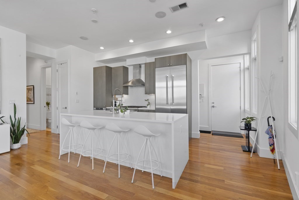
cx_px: 150
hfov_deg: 96.7
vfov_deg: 73.8
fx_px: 133
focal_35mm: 16
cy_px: 100
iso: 320
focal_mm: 16
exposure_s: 1/2
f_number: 11
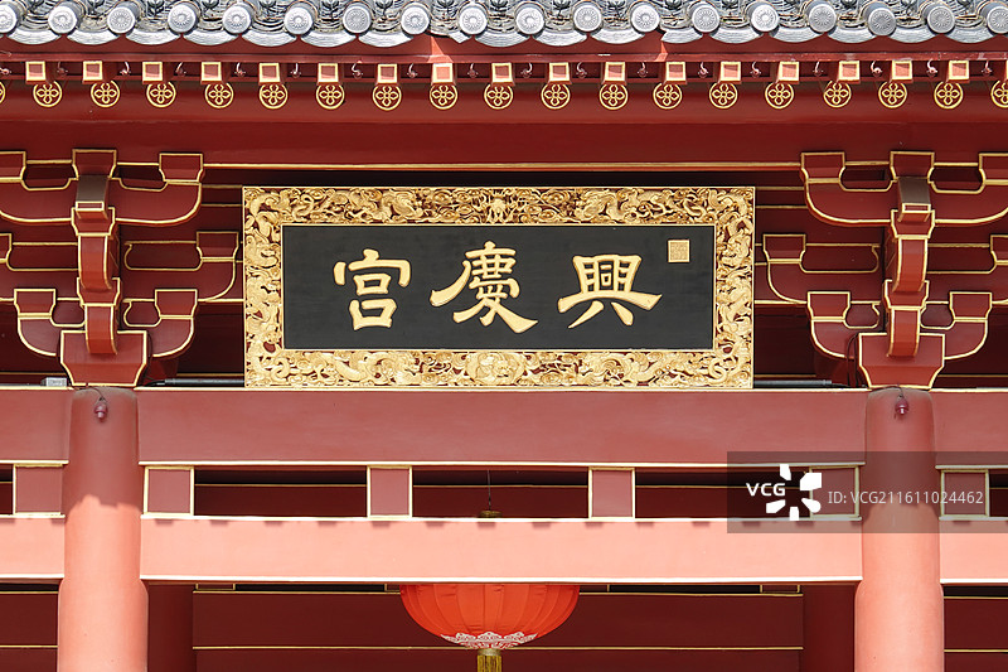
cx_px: 504
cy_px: 336
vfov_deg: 7.3
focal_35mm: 189
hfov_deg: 10.9
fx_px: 5291
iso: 125
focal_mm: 68.44
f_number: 5.6
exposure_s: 1/200
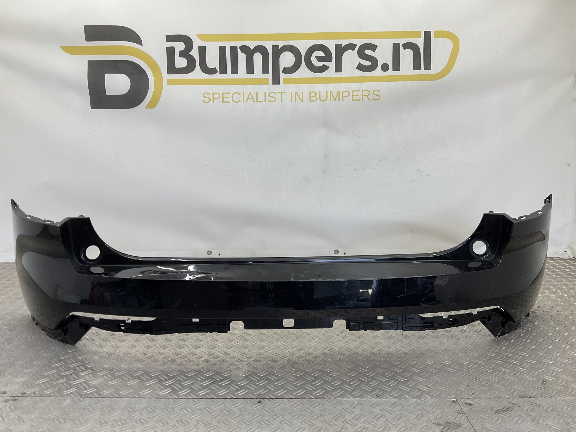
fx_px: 483
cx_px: 288
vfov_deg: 48.2
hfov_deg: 61.7
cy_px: 216
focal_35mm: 29
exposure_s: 1/120
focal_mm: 3
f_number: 1.8
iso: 20
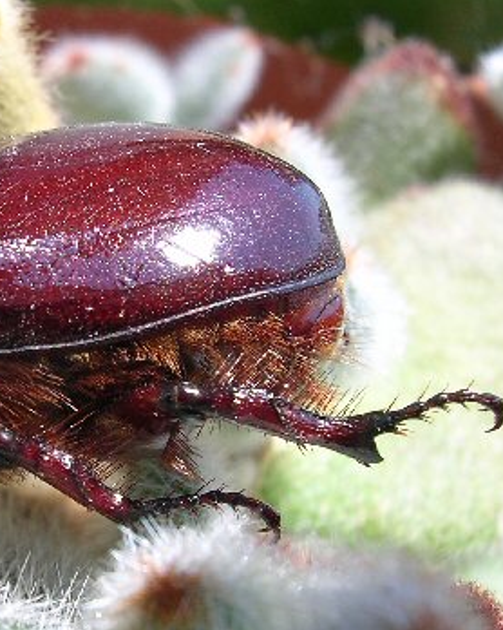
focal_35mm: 64
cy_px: 375
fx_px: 1192
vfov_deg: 29.5
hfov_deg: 22.8
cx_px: -5
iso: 100
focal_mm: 5.8
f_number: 5.6
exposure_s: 1/150
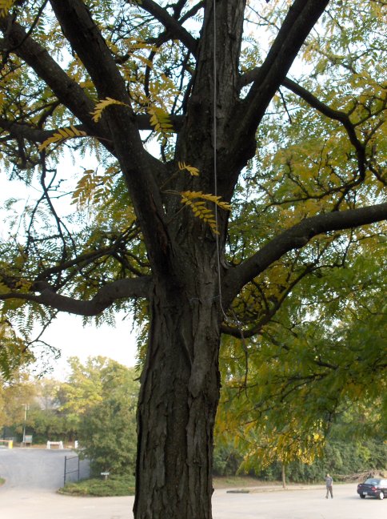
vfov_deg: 47.9
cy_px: 260
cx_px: 194
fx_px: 583
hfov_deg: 36.7
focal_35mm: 39
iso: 200
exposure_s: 1/109
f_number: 3.2
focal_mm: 8.1
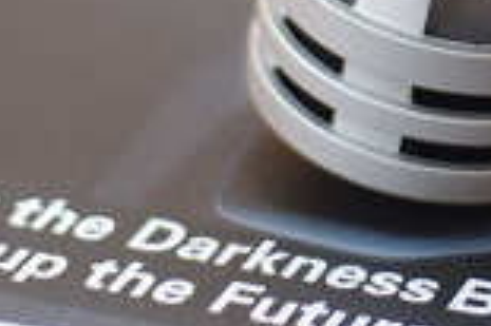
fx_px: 3232
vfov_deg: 5.6
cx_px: 798
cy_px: -348
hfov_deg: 8.4
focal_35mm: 237
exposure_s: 1/60
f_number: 2.5
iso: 250
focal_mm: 35
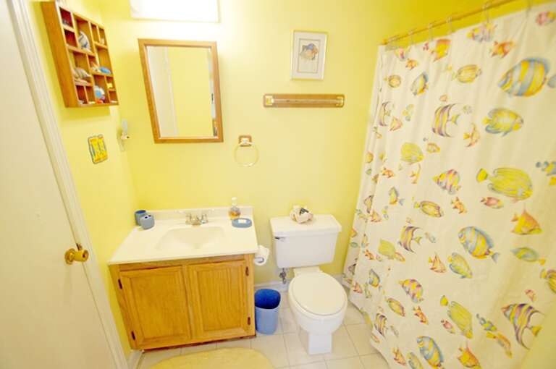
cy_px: 184
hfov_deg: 100.5
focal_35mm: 15
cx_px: 278
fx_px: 231
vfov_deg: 77.2
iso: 800
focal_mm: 10
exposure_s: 1/50
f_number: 3.5
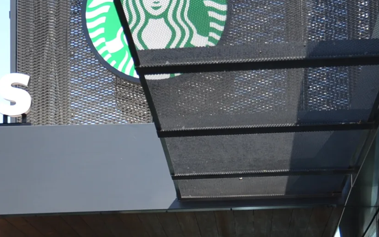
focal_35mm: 111
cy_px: 310
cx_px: 71
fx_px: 1147
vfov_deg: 11.5
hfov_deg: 18.6
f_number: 5.6
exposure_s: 1/200
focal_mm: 26
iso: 100
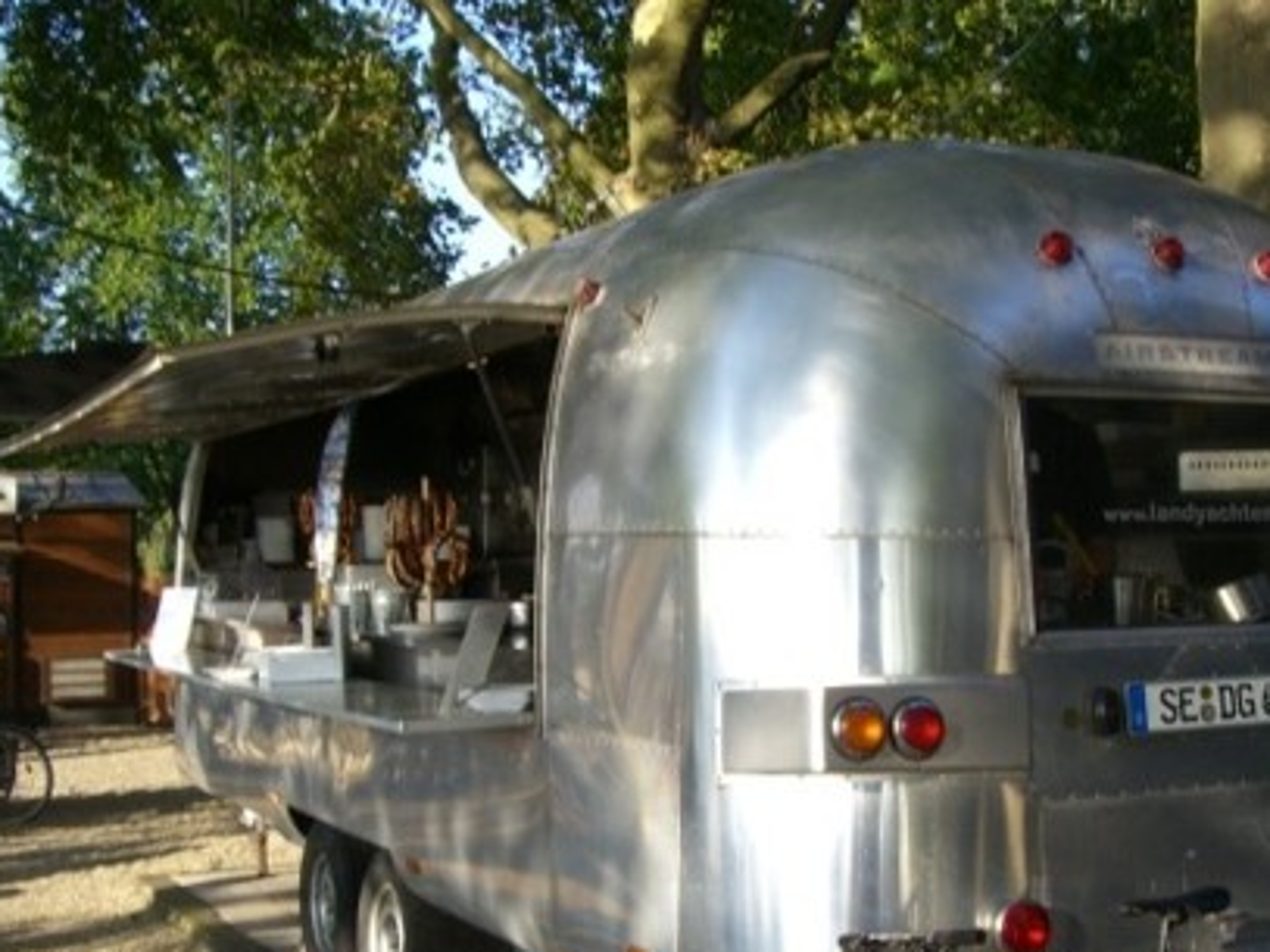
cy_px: 652
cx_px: 821
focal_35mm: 56
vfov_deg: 25.9
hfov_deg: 34.1
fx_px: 2054
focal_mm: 6.2
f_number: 4.3
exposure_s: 1/160
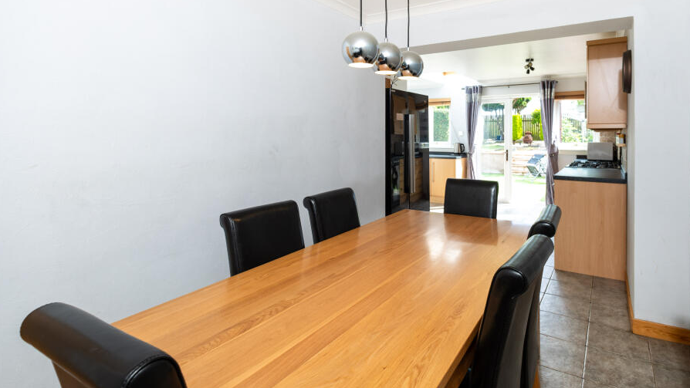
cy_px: 166
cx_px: 392
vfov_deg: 60.8
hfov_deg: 92.1
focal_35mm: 18
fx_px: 329
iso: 400
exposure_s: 1/320
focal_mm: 10
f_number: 4
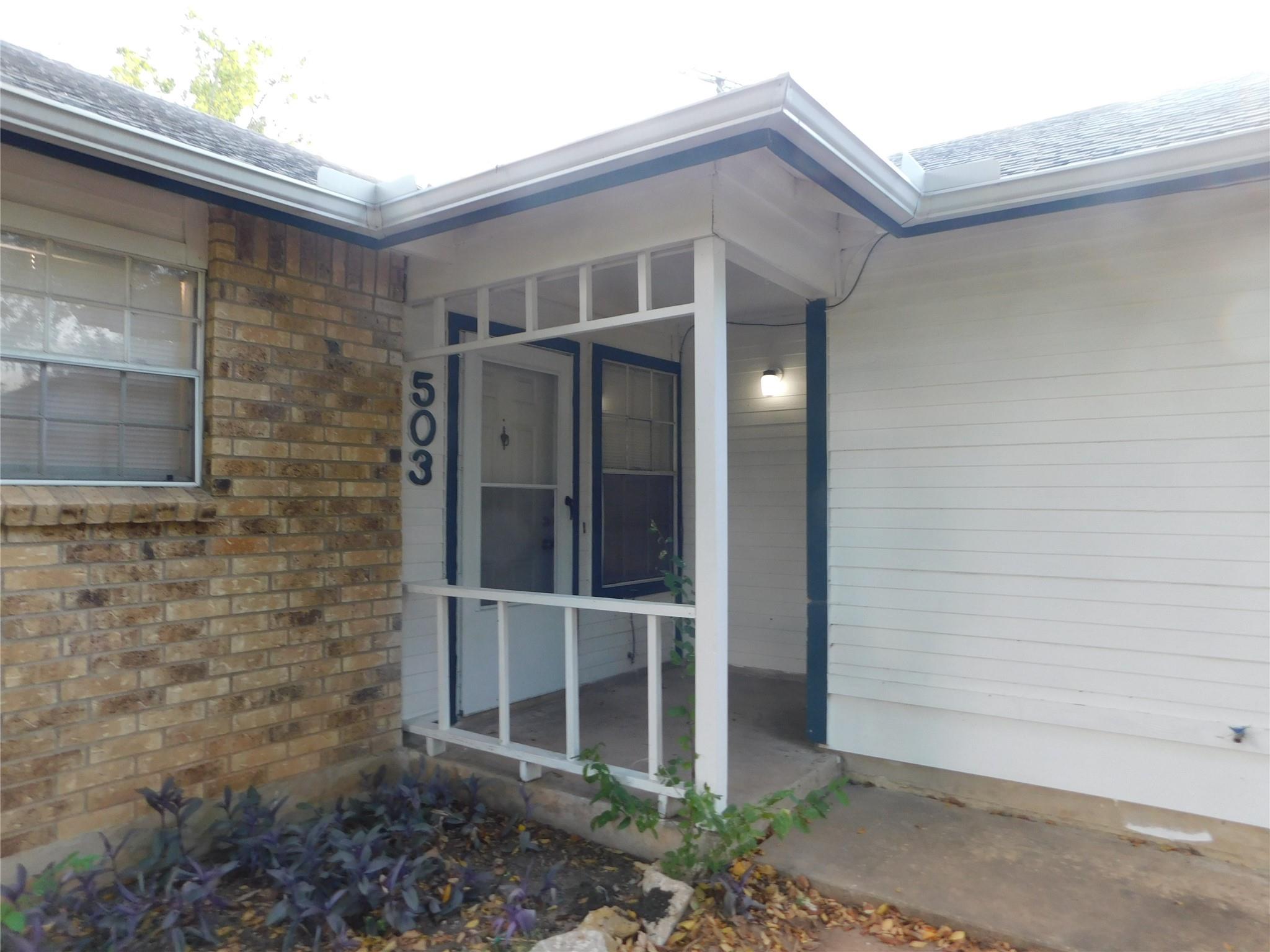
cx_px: 635
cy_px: 476
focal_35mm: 23
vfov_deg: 58.9
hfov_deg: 73.9
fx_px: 844
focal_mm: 4
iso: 125
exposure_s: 1/60
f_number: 3
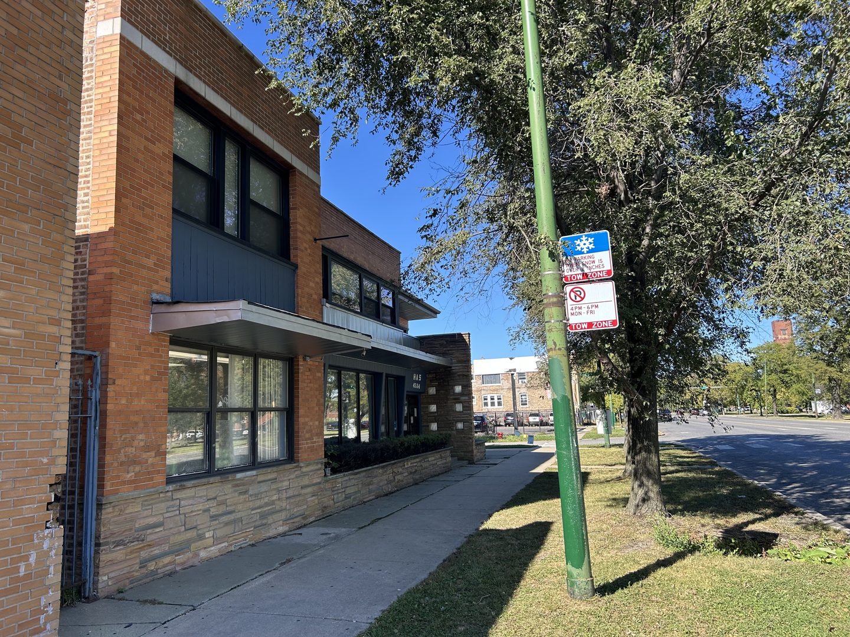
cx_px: 425
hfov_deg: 67.3
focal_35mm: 26
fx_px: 638
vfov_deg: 53.1
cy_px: 318
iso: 50
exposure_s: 1/1377
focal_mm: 5.7
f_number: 1.5
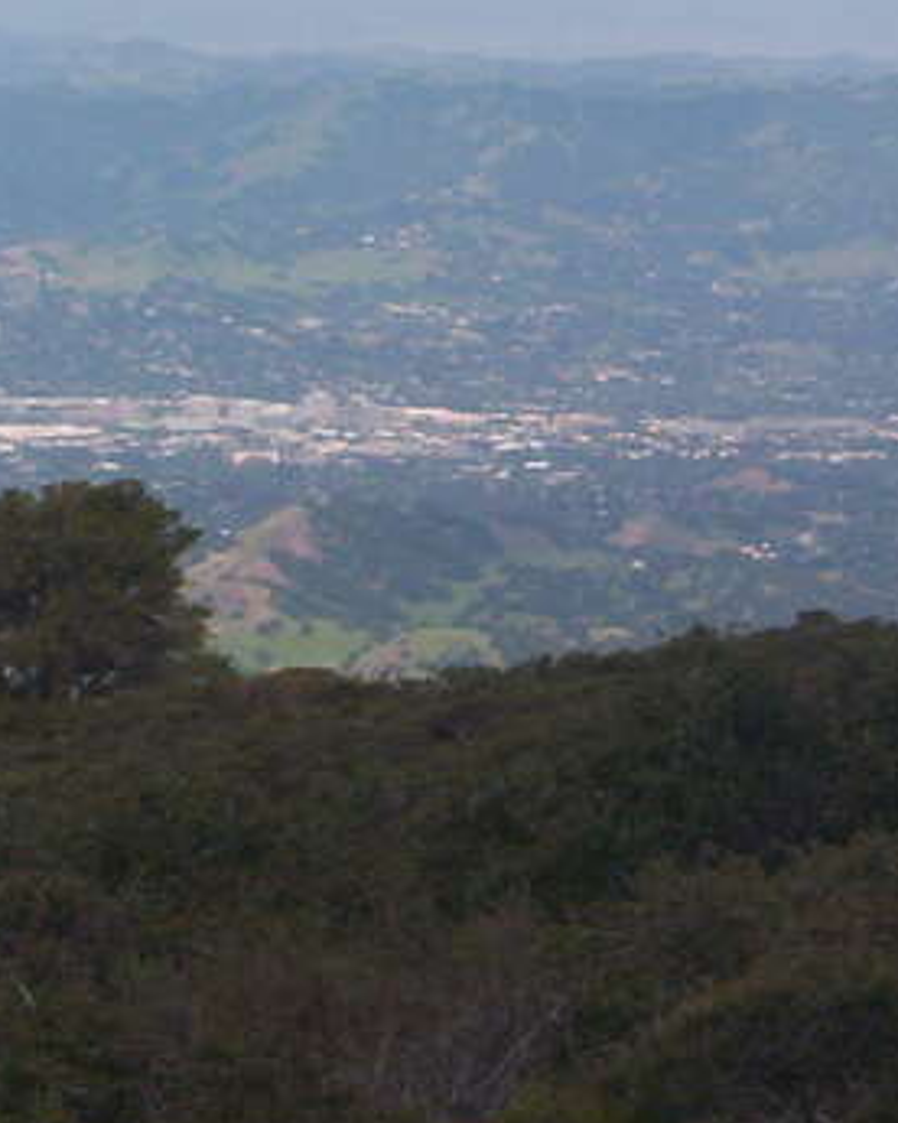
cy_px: 192
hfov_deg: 6.3
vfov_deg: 7.9
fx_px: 8139
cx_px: -120
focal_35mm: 245
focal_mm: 16.61
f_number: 8.9
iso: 100
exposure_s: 1/319
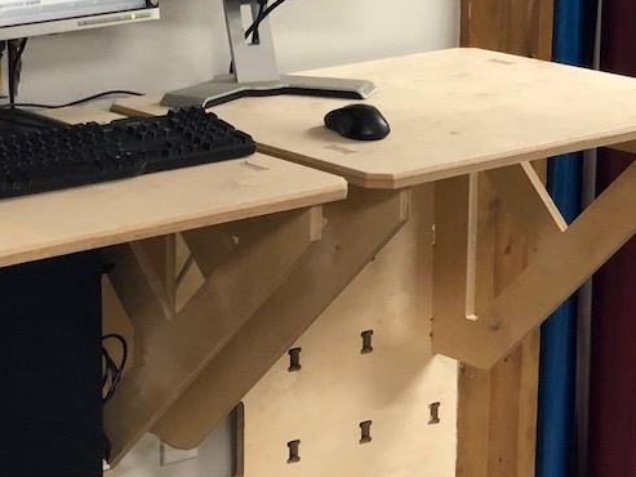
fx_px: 2481
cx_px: 156
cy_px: 254
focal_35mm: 135
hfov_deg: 14.5
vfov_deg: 11.0
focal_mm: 6
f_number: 2.4
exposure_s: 1/30
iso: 100
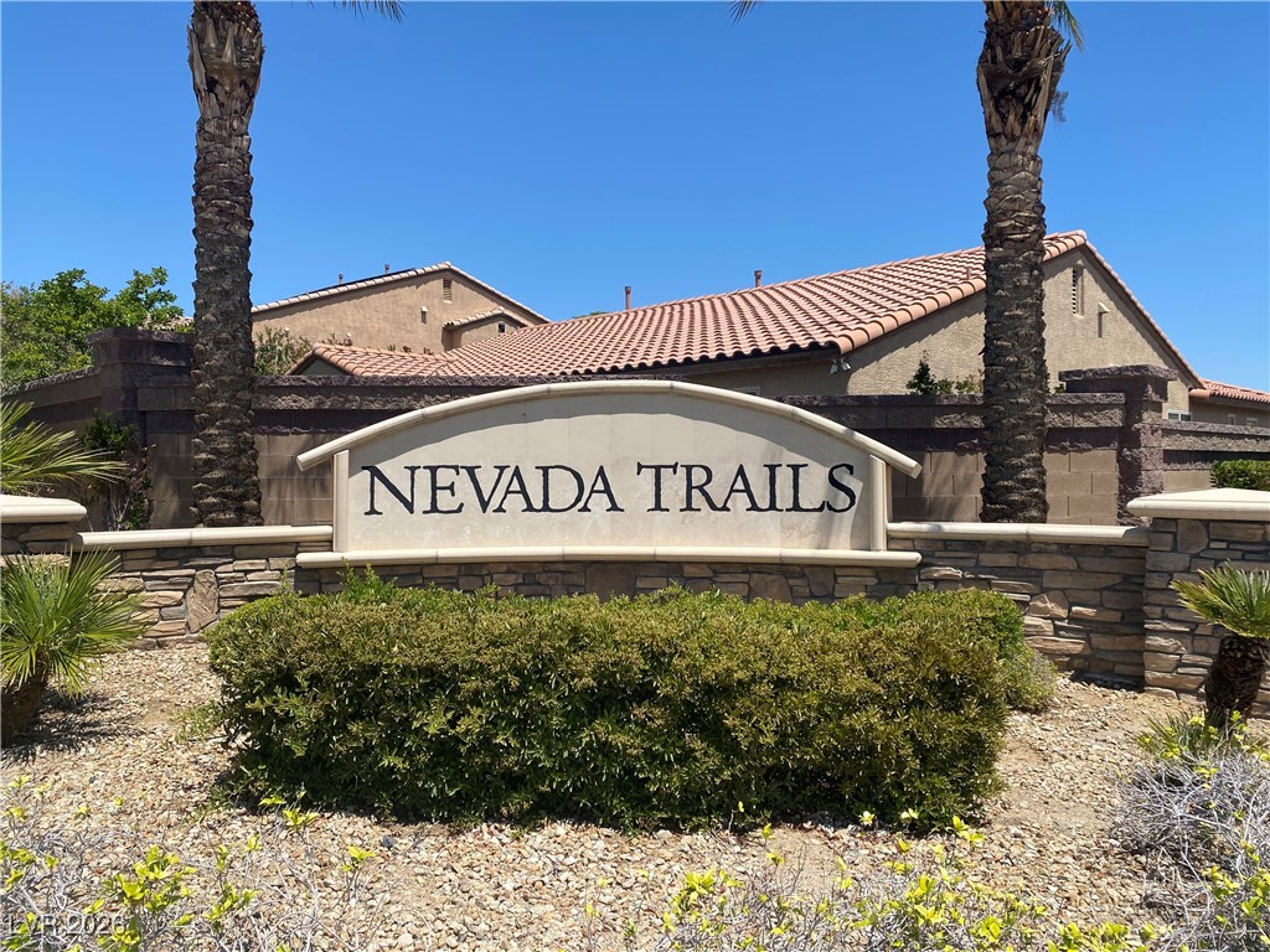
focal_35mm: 26
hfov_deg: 67.3
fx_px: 954
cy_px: 476
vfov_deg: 53.1
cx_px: 635
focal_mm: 4.25
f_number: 1.8
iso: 32
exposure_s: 1/3300
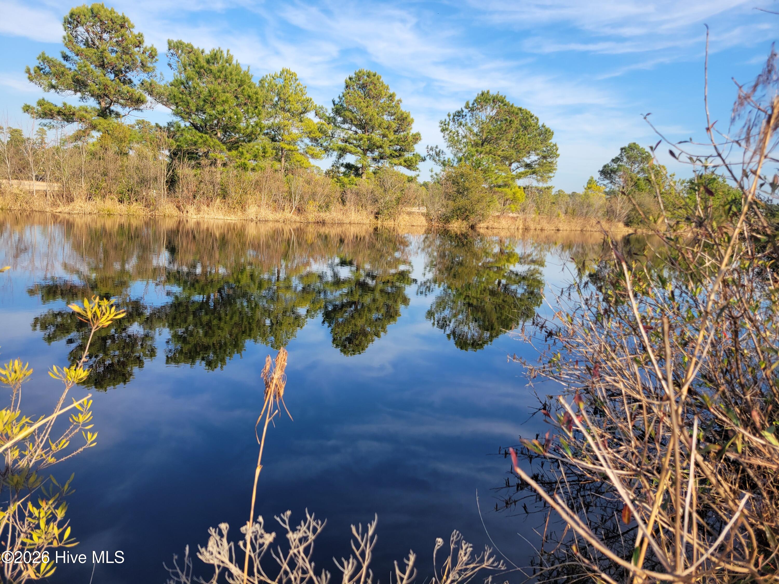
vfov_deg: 53.1
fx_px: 585
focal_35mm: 26
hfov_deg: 67.3
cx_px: 390
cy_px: 292
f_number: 1.8
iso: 40
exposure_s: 1/1208
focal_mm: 5.4
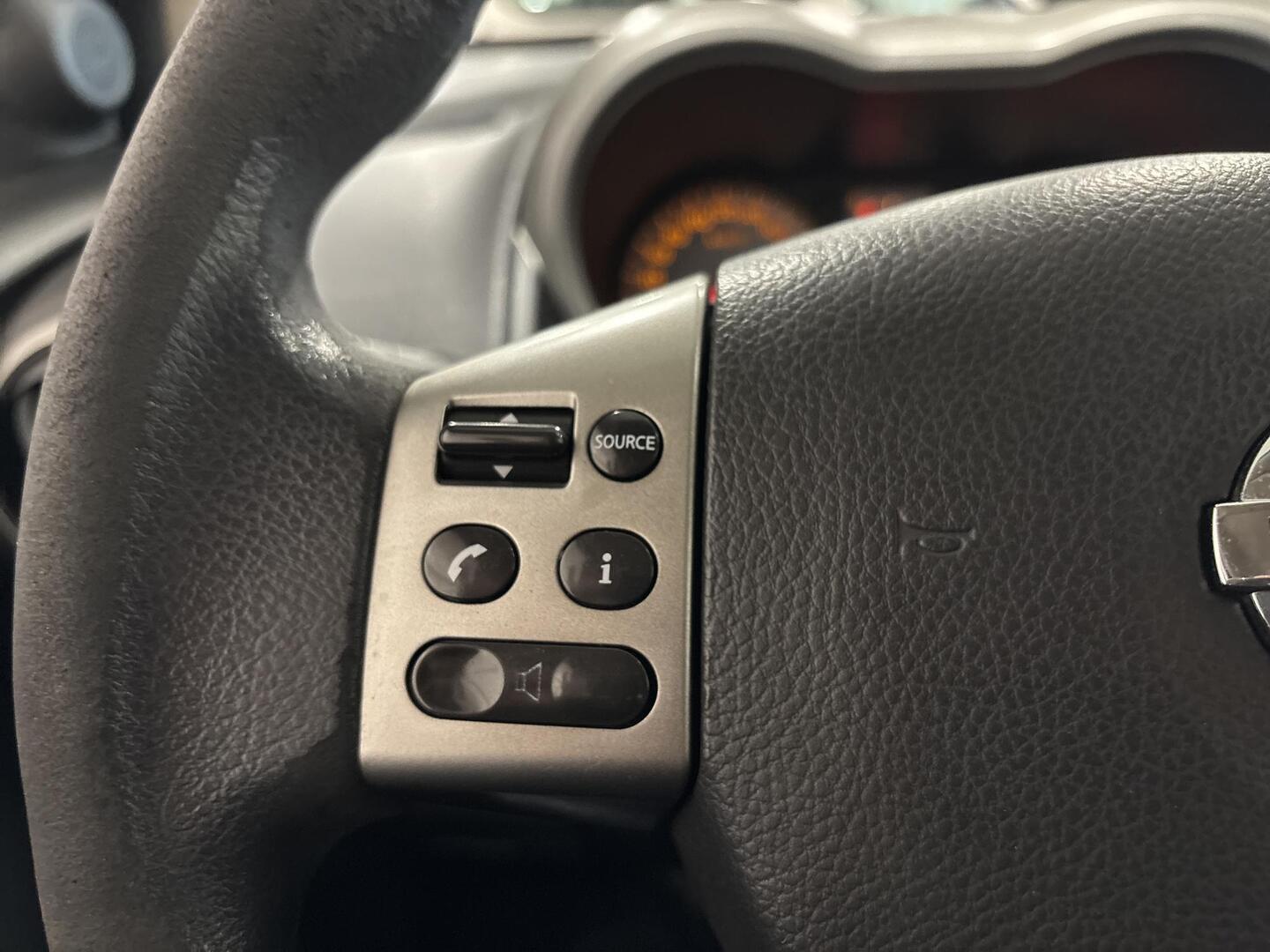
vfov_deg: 53.1
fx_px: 954
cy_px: 476
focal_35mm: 26
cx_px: 635
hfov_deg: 67.3
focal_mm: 5.96
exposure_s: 1/38
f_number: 1.6
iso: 640
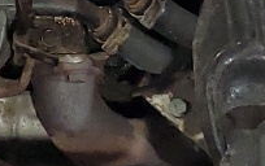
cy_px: -91
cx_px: -16
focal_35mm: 216
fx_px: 1562
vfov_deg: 6.0
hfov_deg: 9.6
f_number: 1.5
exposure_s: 1/60.2
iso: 156
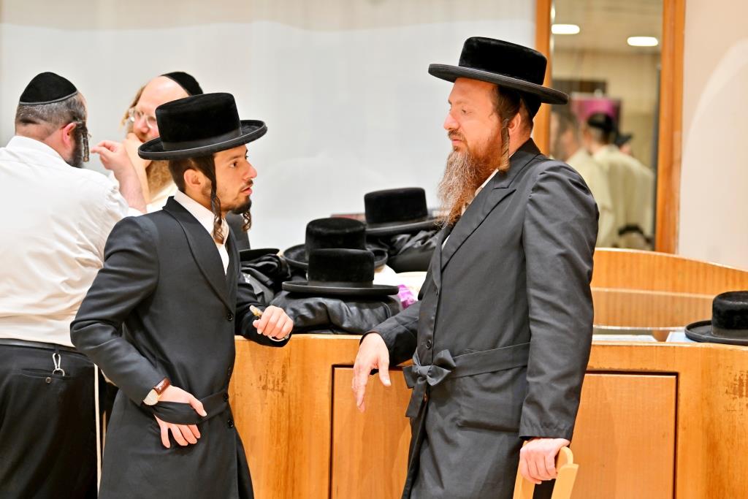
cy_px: 250
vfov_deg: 15.2
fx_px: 1870
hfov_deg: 22.6
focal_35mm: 90
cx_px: 374
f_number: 2.8
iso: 640
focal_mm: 90
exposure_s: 1/160
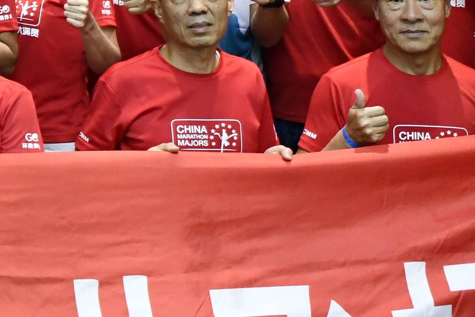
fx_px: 1834
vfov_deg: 9.5
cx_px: -466
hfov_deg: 12.9
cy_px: -189
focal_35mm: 139
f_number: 2.8
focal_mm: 24
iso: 2500
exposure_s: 1/320
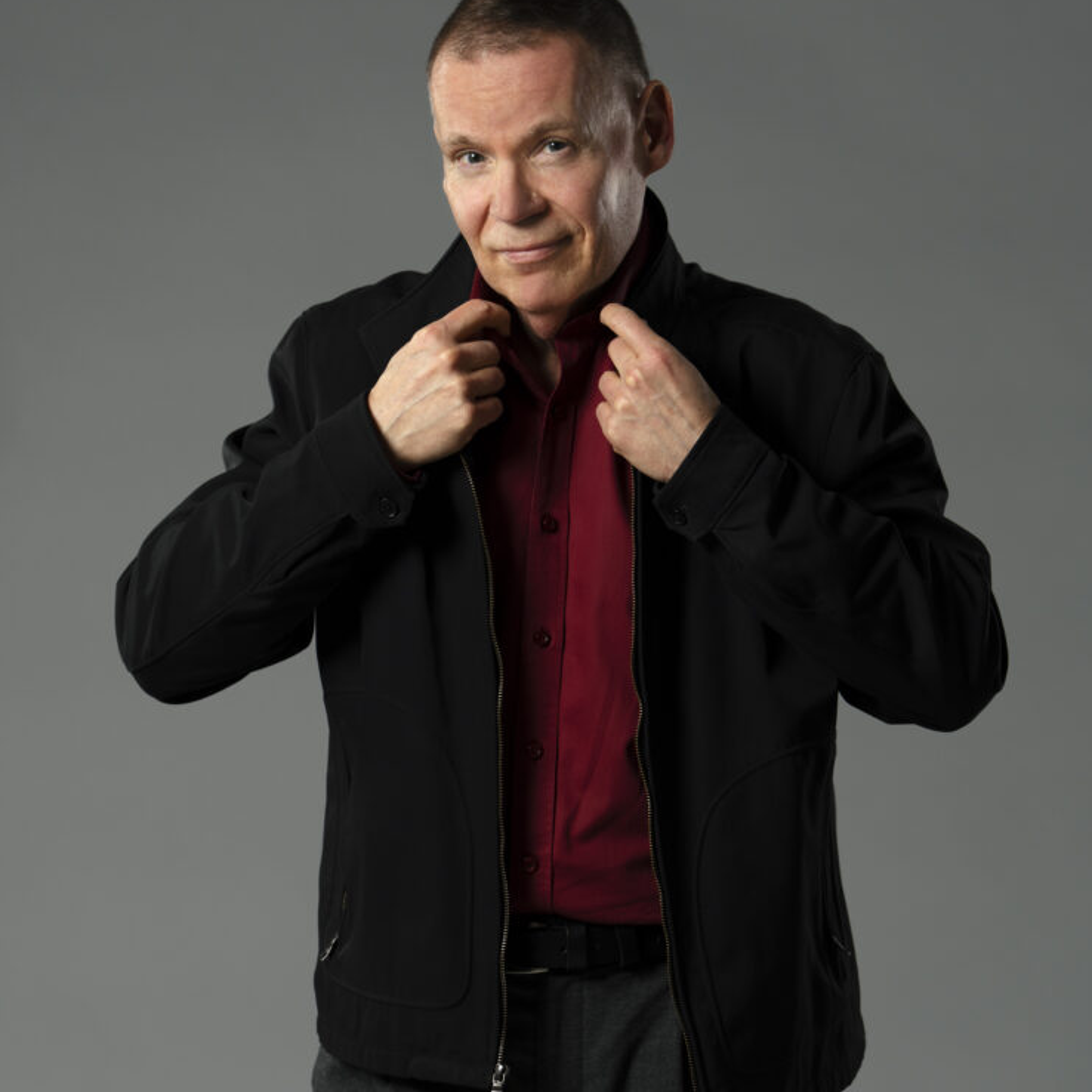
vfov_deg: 8.6
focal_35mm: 203
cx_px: 543
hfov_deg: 8.6
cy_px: 630
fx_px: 7245
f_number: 3.5
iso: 100
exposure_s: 1/250
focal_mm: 153
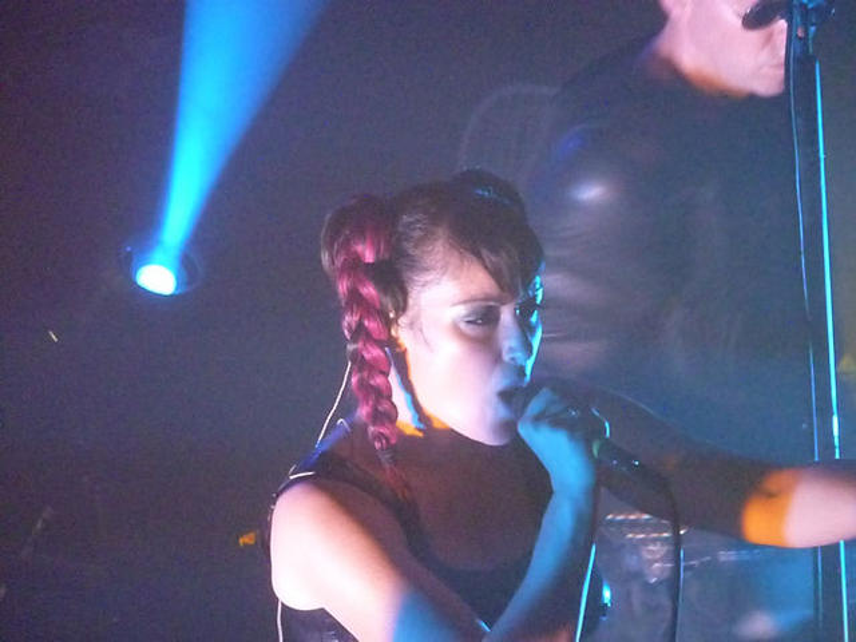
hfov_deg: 6.1
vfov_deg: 4.5
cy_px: 321
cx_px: 428
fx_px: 8086
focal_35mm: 327
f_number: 5.8
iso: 3200
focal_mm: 58.6
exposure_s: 1/25
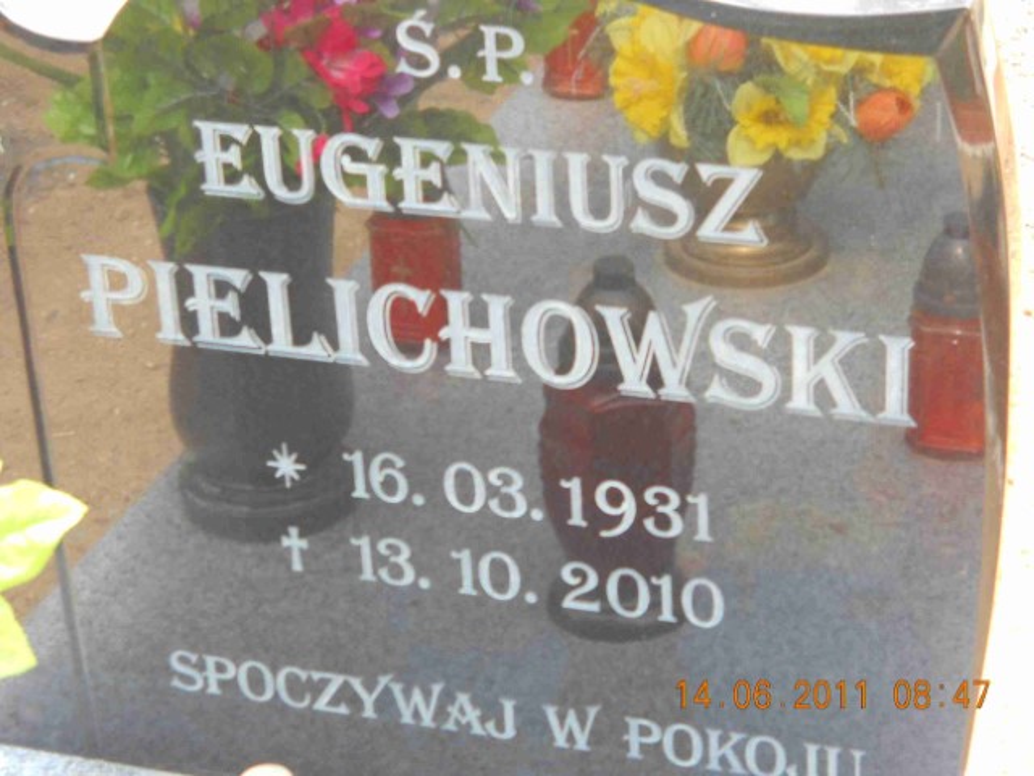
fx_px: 2688
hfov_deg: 21.8
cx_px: 517
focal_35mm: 90
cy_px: 388
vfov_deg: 16.4
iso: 64
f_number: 4.8
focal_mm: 14.9
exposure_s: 1/24
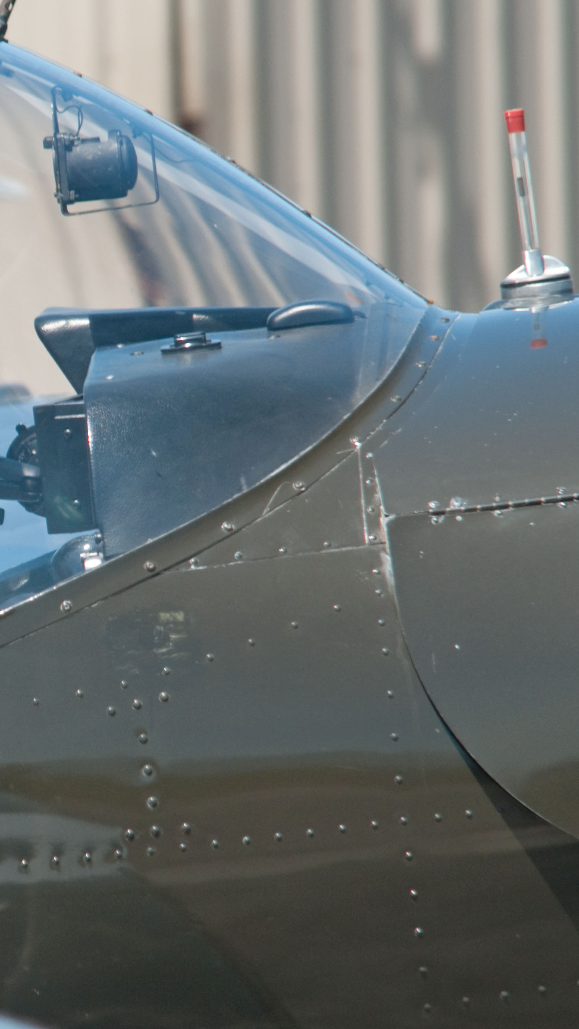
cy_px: 521
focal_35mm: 564
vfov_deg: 3.8
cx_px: -179
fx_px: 15395
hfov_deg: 2.2
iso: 200
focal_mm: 200
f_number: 7.1
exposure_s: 1/200
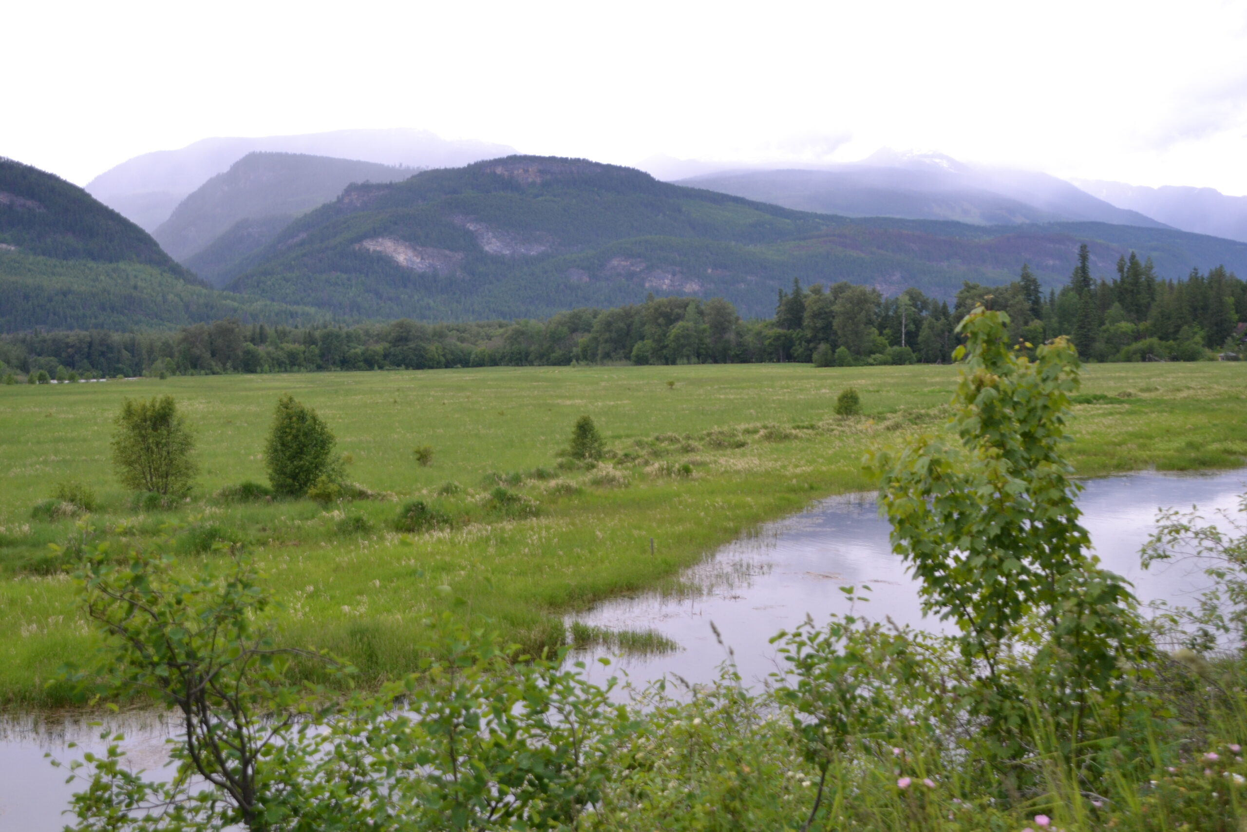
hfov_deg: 51.3
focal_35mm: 38
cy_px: 416
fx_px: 1299
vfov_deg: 35.5
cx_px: 624
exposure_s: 1/125
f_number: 5.6
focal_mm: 25
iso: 360
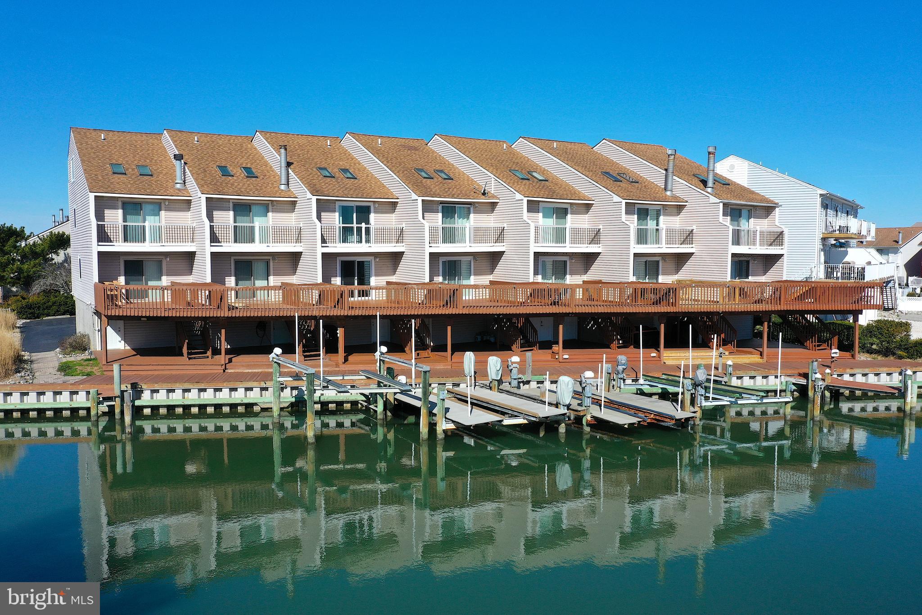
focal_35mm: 28
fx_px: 717
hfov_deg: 65.5
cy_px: 308
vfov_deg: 46.4
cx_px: 461
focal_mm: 10.26
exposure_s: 1/500
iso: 100
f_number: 6.3
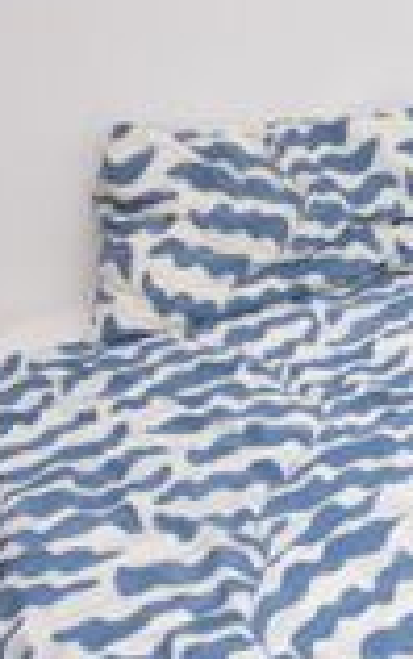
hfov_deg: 14.8
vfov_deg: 28.5
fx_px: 1222
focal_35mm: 68
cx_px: 882
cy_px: 13
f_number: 5.6
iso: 400
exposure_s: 1/250
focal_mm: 10
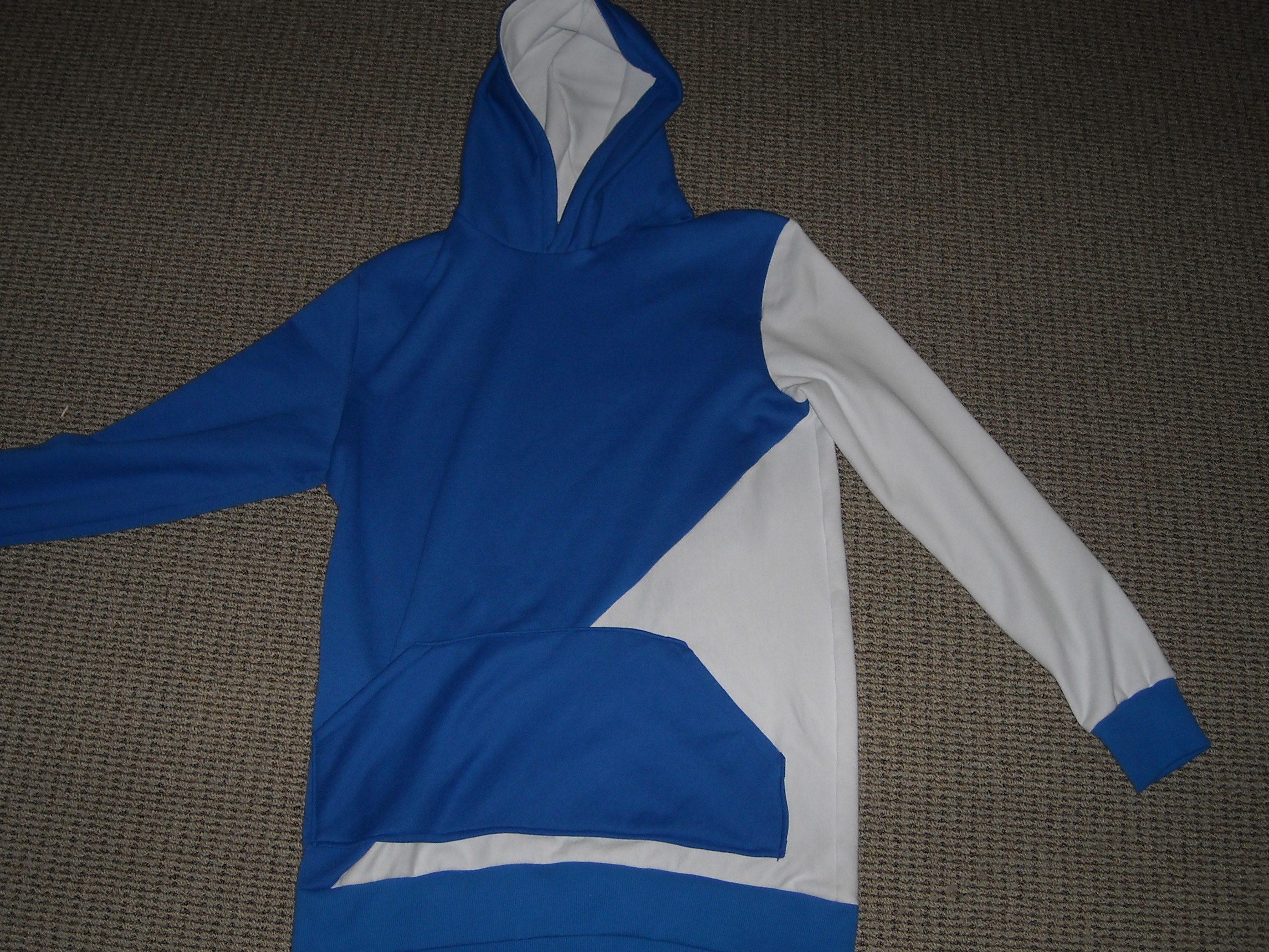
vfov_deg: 35.1
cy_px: 437
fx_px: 1503
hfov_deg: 45.7
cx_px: 568
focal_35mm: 41
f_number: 2.8
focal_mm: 5.7
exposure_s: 1/60
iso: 64
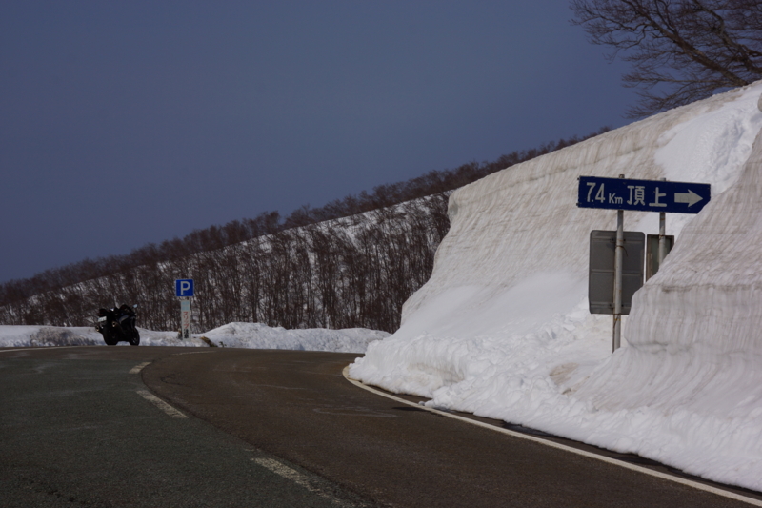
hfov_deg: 21.2
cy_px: 254
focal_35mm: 96
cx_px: 381
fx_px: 2031
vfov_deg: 14.2
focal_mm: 64
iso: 100
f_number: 13
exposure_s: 1/640
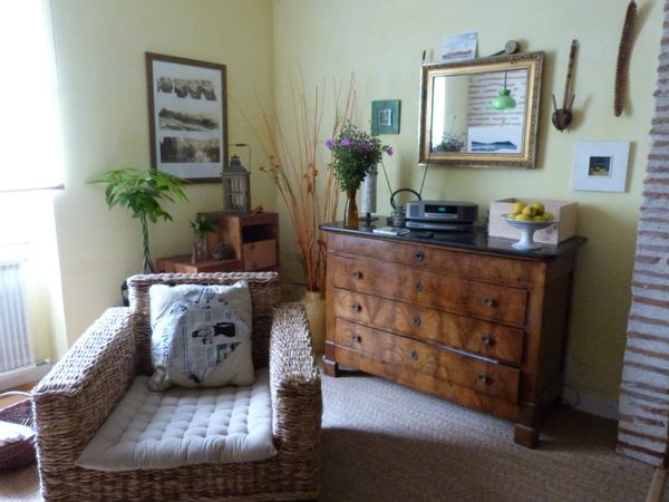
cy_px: 251
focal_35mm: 25
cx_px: 334
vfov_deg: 54.9
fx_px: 483
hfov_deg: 69.4
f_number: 2.8
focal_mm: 4.5
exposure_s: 1/30
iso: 800
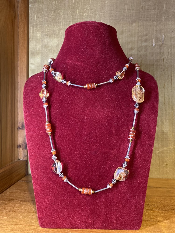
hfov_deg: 53.1
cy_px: 116
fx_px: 175
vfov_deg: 67.3
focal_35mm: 26
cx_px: 88
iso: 250
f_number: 1.8
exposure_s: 1/50
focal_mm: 4.25
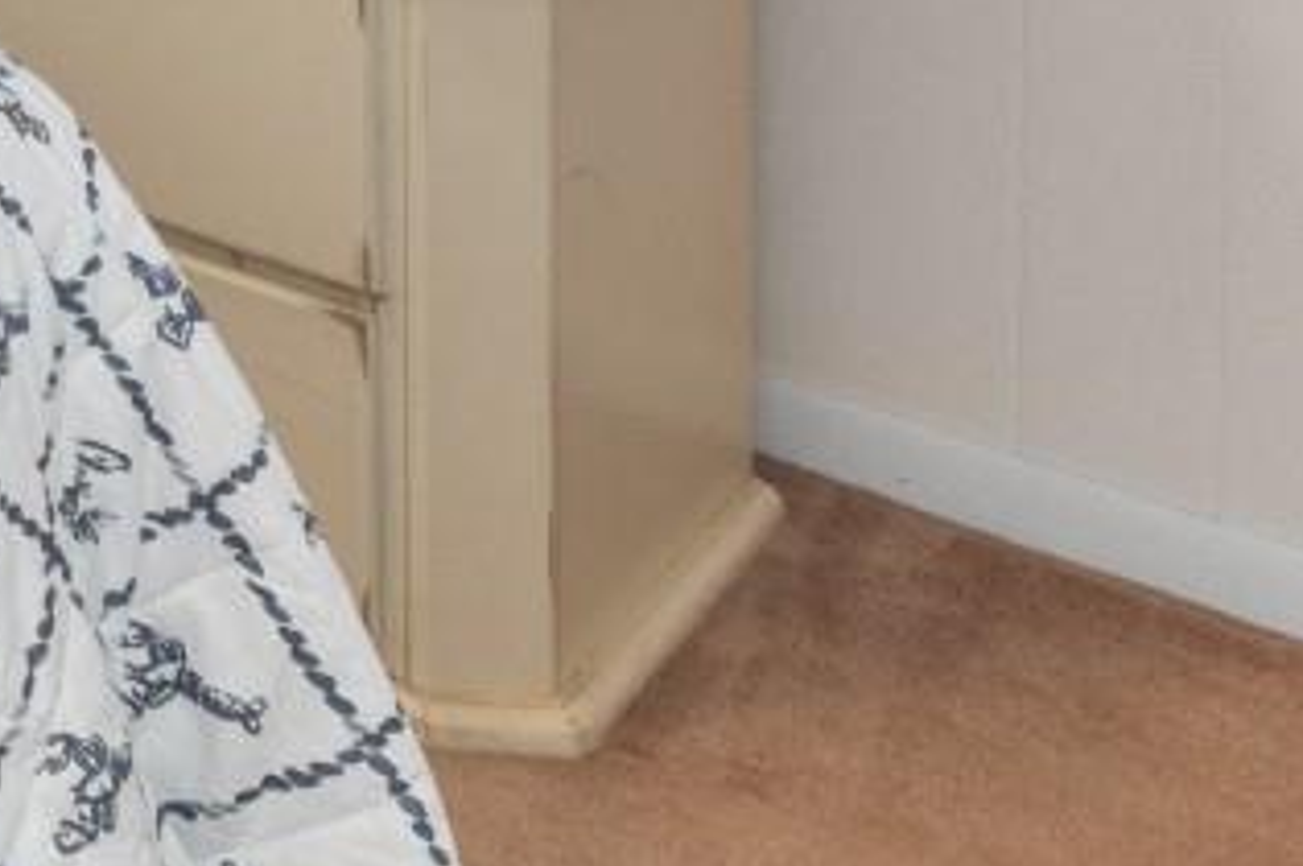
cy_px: -1221
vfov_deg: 13.2
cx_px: -1410
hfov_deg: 17.4
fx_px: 2784
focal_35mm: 77
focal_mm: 10
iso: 100
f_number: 4.5
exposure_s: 2
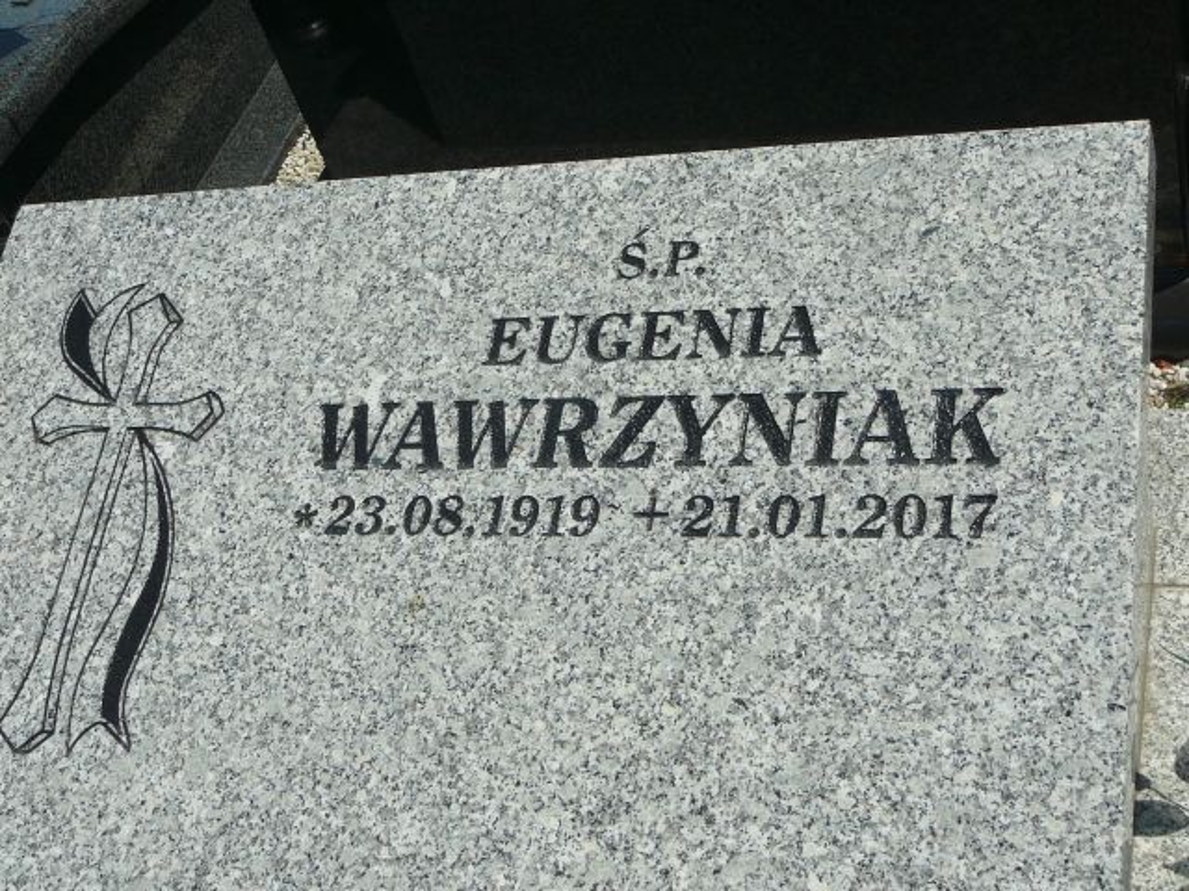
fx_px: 1786
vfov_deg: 28.0
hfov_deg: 36.8
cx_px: 594
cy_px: 446
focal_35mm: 52
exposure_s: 1/800
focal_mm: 7.8
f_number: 5.6
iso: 80
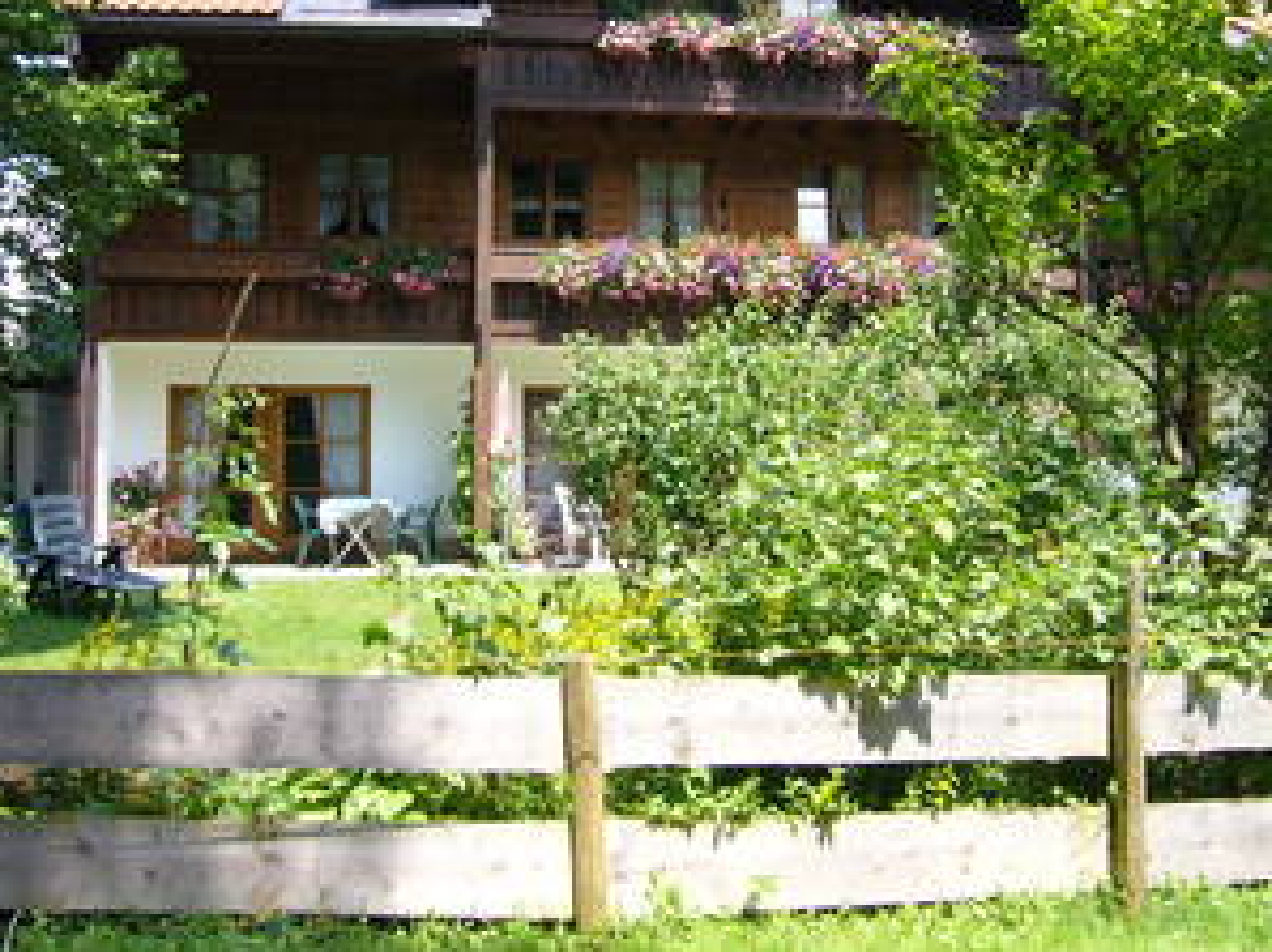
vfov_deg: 30.6
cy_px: 316
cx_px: 696
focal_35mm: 47
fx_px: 1726
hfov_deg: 40.4
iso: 200
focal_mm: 5.8
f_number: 5.6
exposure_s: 1/250
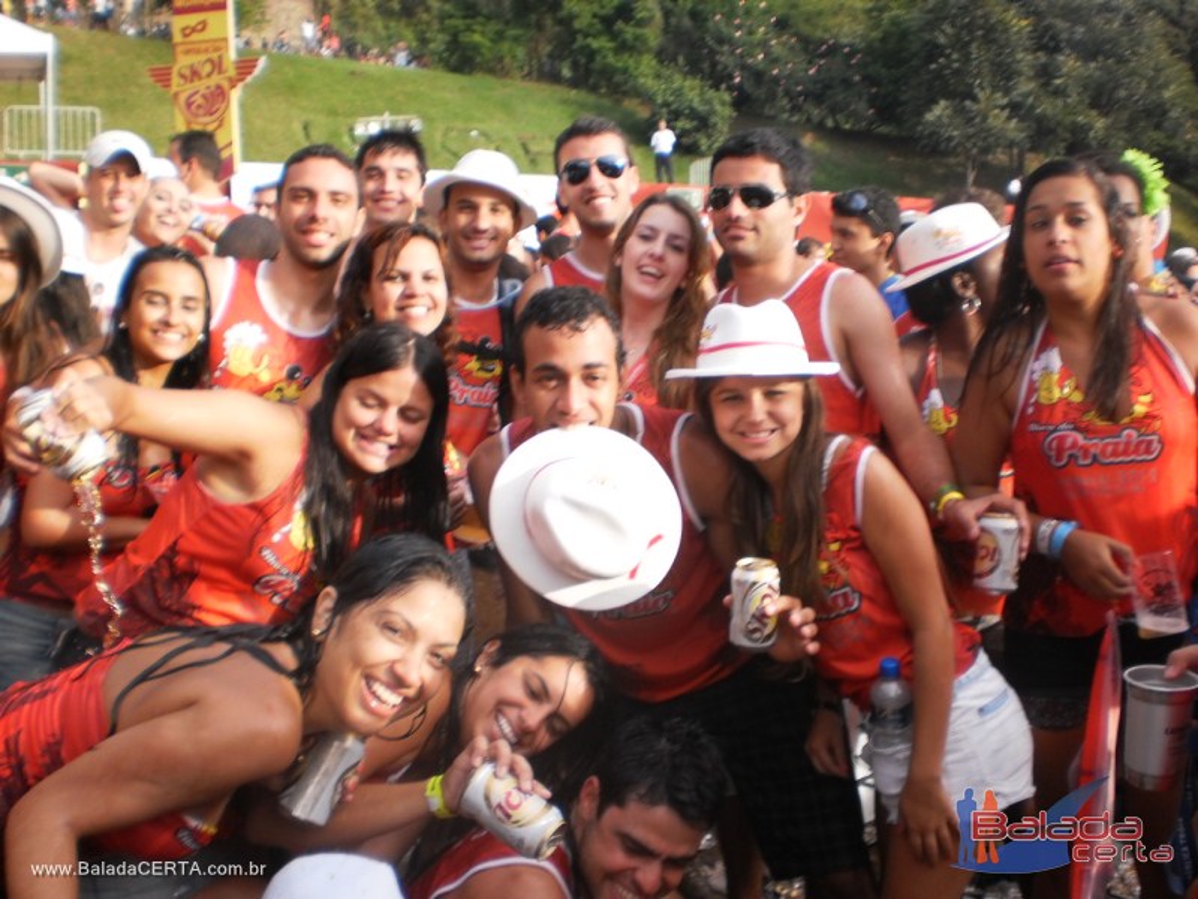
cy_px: 450
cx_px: 599
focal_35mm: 36
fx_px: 1246
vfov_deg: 39.7
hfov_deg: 51.4
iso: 100
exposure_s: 1/250
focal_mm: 6.3
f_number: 3.1
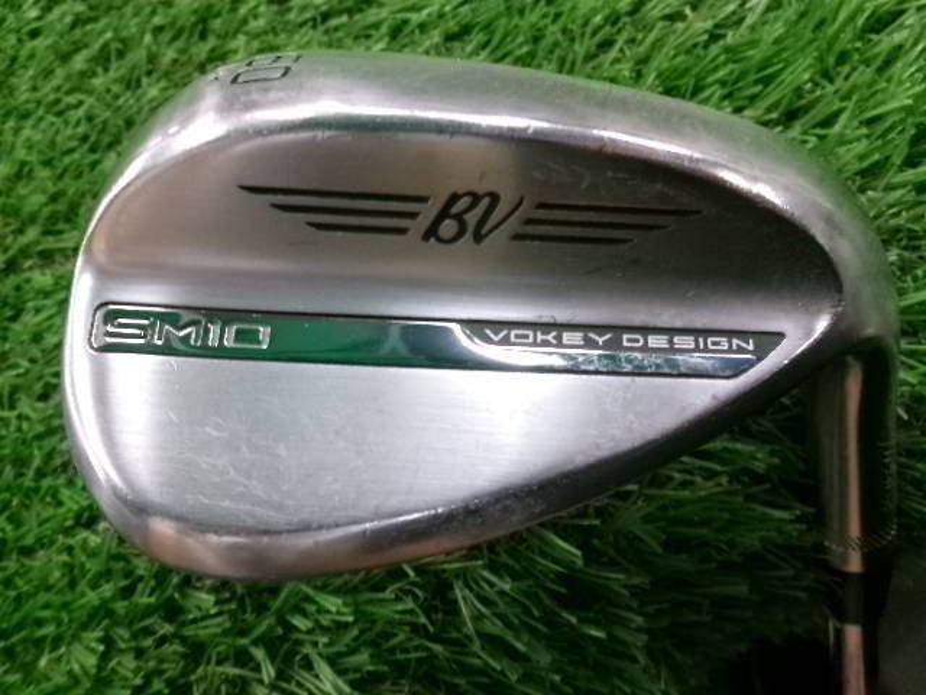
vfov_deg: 49.7
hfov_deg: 63.4
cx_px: 463
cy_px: 348
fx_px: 749
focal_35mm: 28
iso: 800
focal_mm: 5.1
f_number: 3.9
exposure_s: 1/50
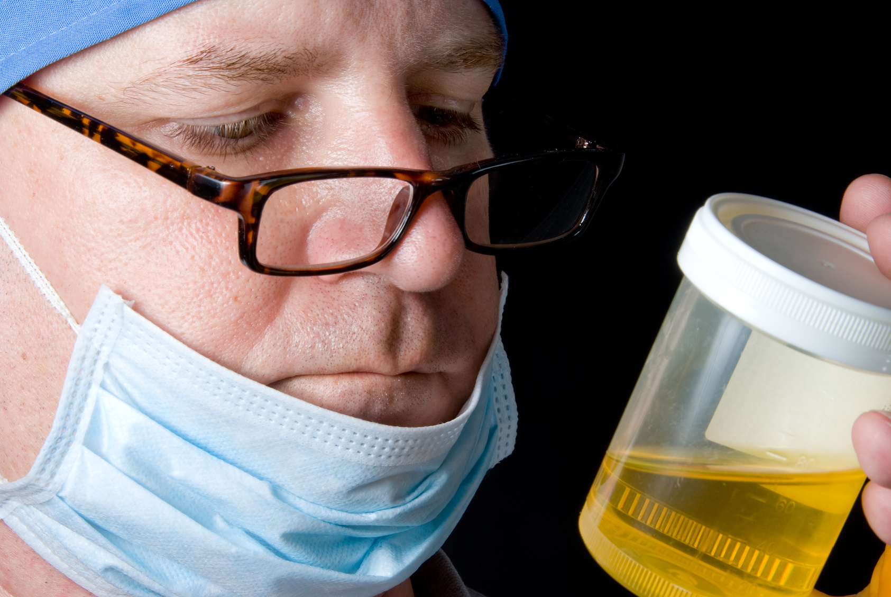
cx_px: 446
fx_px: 2602
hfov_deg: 19.4
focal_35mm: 105
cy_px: 298
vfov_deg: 13.1
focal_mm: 70
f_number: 22
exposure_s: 1/50
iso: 100
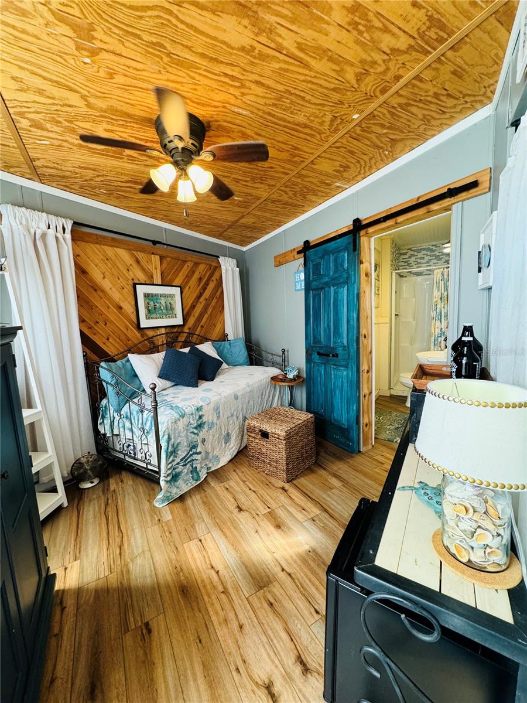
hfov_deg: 85.7
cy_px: 352
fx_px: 284
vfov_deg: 102.1
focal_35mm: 14
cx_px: 264
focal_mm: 2.22
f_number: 2.2
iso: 250
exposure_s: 1/120
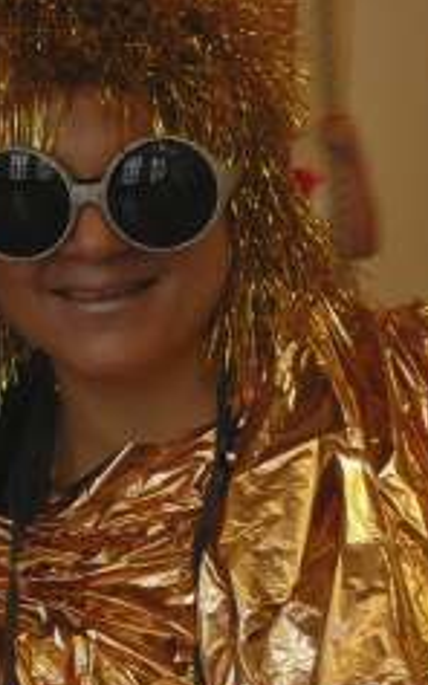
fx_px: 2745
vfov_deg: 14.2
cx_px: -14
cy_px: 329
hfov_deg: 8.9
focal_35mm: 147
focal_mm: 12.2
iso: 250
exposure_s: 1/30
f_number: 3.8
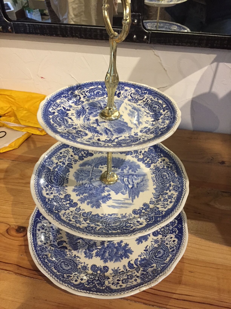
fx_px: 258
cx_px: 116
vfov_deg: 61.7
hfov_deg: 48.2
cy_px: 154
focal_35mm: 29
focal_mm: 4.15
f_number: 2.2
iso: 250
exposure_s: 1/33
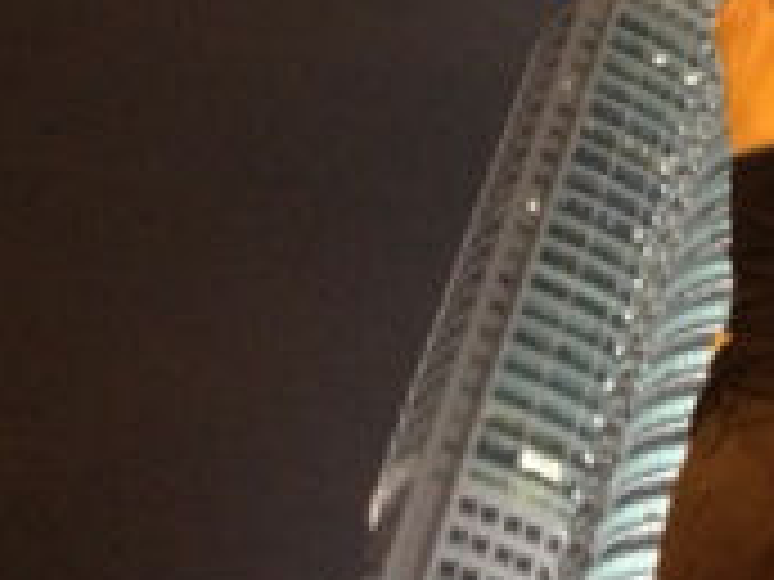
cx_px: 963
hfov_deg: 17.8
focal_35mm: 104
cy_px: -193
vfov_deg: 13.7
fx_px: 2325
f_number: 2.4
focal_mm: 4.28
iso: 400
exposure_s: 1/15
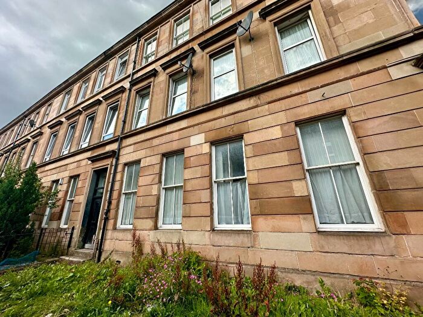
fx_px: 171
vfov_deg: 85.7
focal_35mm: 14
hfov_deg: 102.1
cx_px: 212
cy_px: 158
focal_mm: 2.22
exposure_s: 1/749
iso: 40
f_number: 2.2
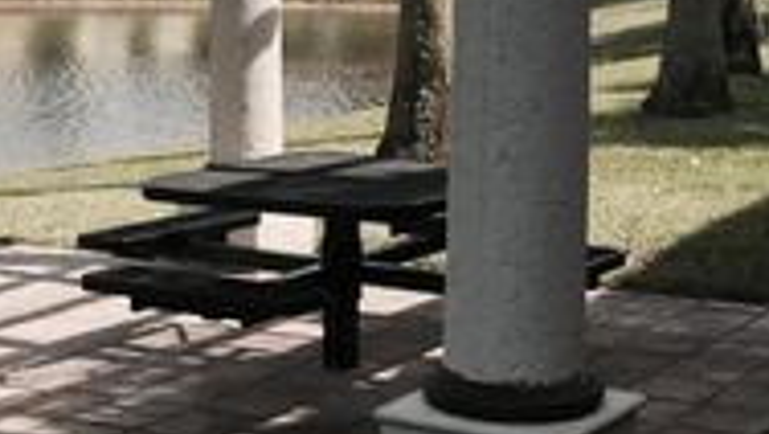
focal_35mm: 84
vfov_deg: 14.4
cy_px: 215
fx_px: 1714
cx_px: 327
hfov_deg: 25.3
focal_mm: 4.15
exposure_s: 1/1236
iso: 32
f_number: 2.2
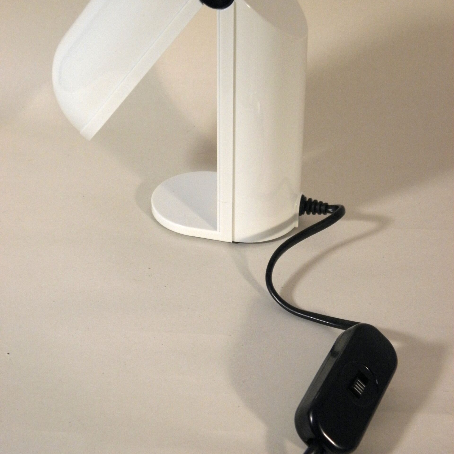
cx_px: 227
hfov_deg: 29.1
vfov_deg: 29.0
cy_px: 172
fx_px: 875
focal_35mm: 59
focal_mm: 9.1
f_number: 4
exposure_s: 1/40
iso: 200
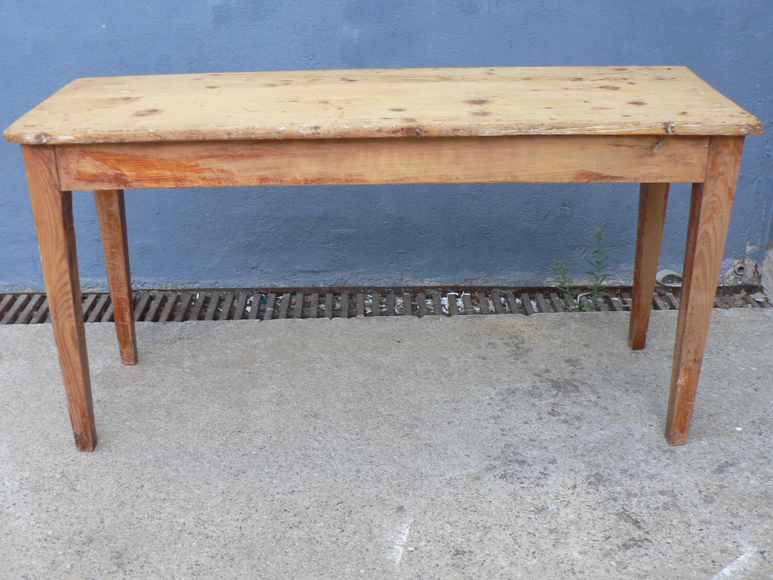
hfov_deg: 47.9
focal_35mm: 39
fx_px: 871
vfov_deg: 36.8
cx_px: 388
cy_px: 287
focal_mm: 6
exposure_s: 1/50
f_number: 2.8
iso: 80
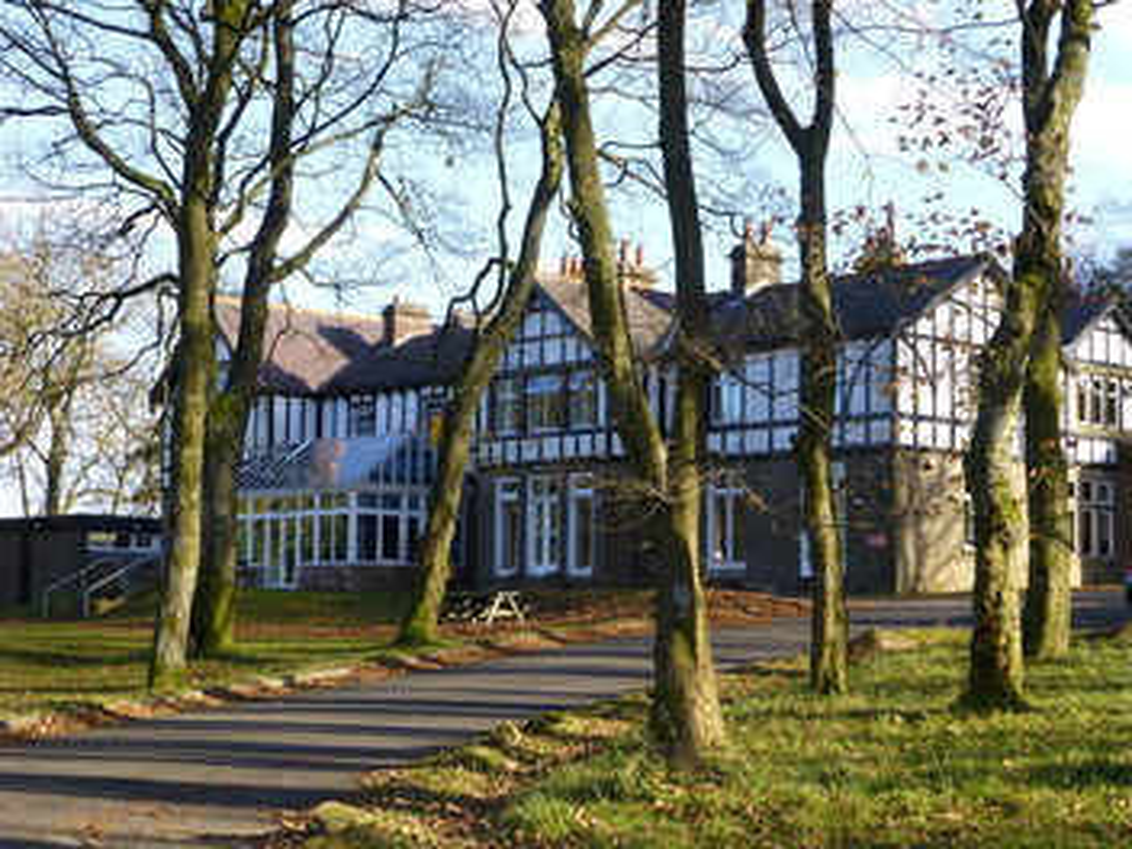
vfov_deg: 22.3
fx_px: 2158
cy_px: 424
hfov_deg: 29.4
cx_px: 566
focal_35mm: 66
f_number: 4.9
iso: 100
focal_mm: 11.7
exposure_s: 1/160
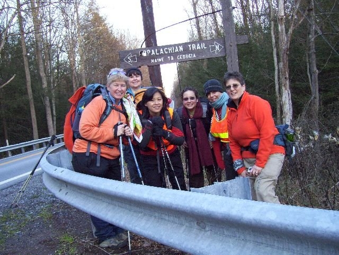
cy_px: 128
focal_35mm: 36
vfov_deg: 39.8
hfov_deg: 51.3
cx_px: 170
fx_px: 353
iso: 320
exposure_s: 1/160
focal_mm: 6
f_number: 2.7
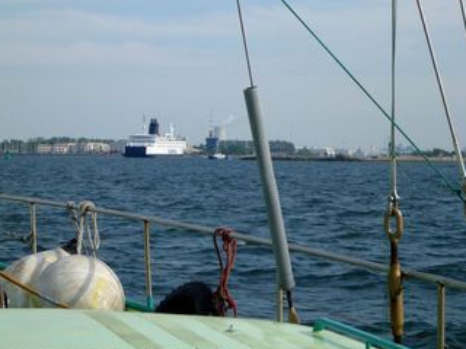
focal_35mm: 100
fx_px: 1346
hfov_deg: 19.6
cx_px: 179
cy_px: 154
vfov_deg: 14.8
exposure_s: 1/400
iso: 100
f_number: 5.6
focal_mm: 14.3
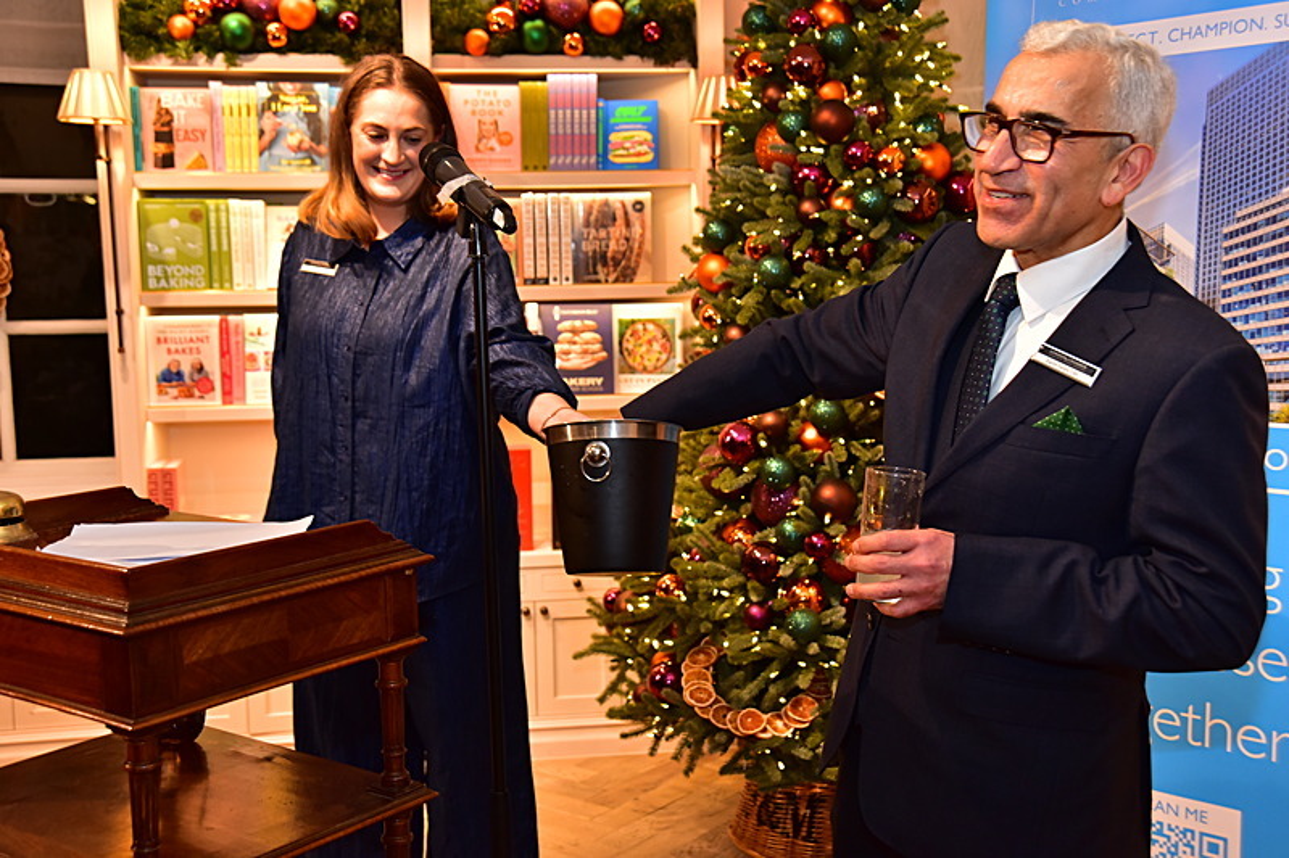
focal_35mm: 45
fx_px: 1611
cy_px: 429
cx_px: 644
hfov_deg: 43.6
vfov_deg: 29.9
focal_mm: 45
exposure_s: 1/50
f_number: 5
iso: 1600
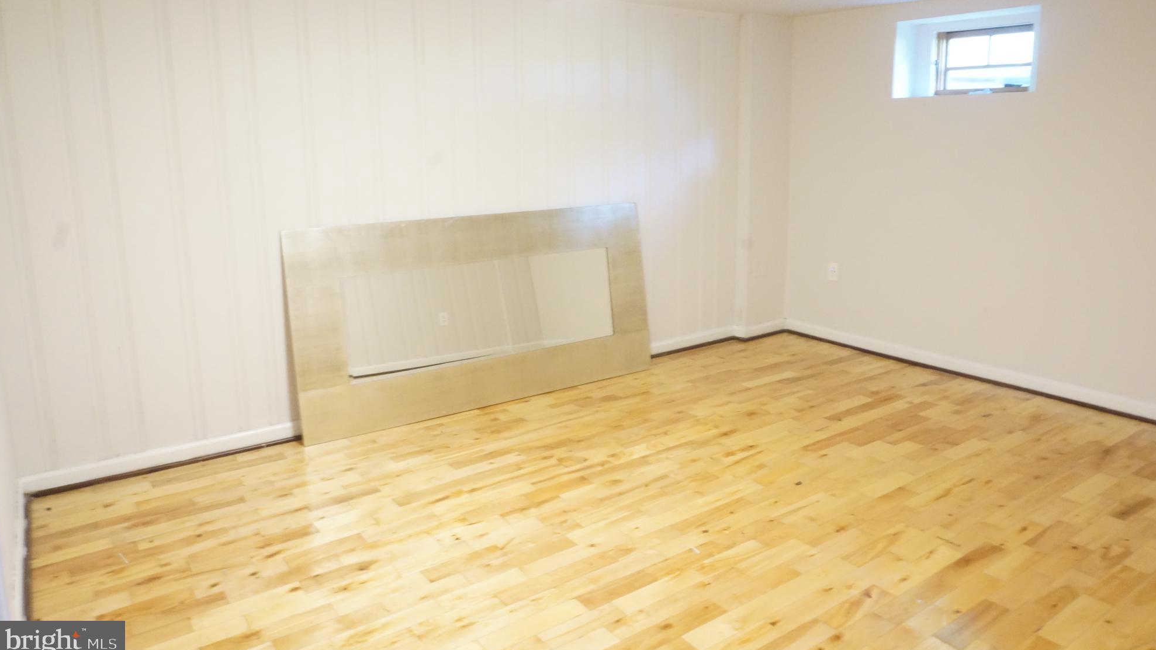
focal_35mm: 26
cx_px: 594
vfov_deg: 44.2
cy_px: 266
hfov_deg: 71.9
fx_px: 797
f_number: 16
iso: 3200
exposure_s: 1/2.5
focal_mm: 16
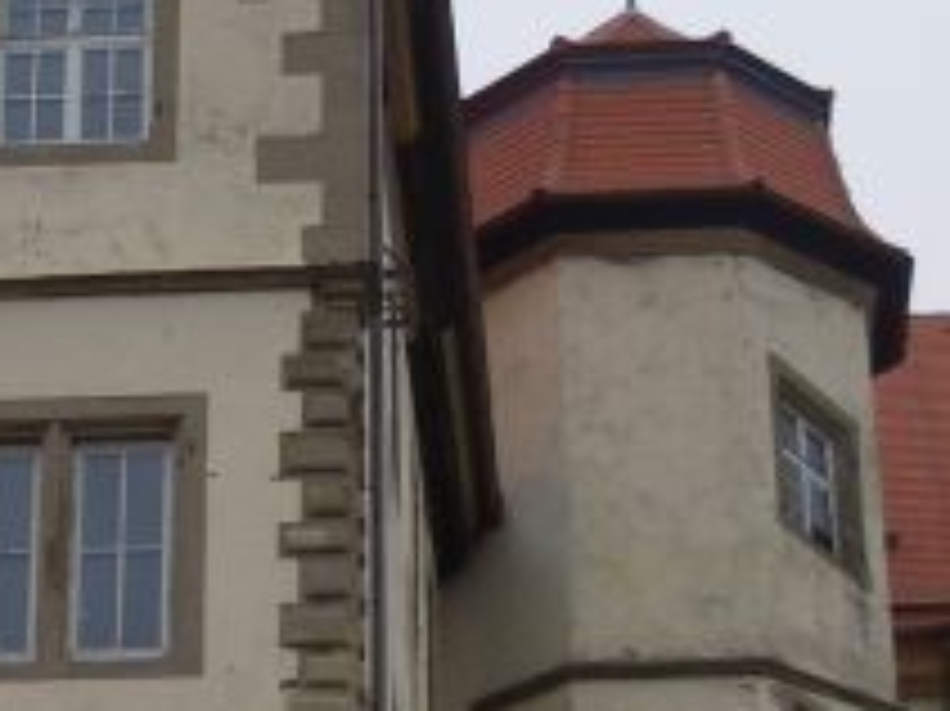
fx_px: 3648
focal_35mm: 133
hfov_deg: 14.8
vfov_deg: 11.1
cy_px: 320
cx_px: 270
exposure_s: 1/320
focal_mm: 5.8
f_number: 2.6
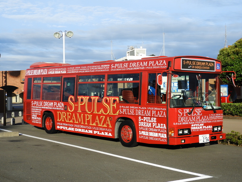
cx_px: 121
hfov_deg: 32.2
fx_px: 419
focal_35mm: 60
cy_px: 91
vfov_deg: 24.4
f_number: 4.2
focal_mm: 10.7
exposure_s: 1/800
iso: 100
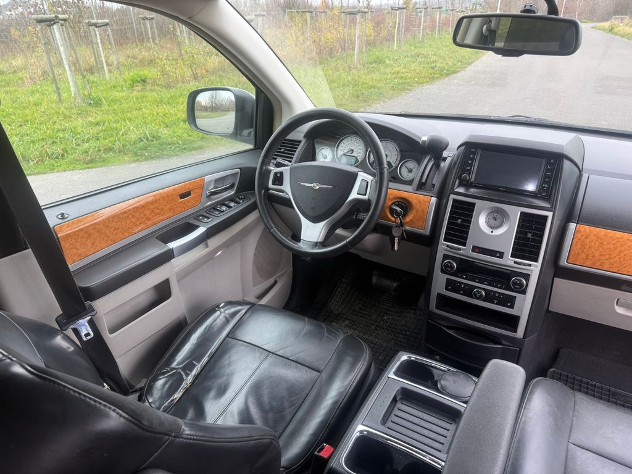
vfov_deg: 56.8
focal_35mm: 24
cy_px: 237
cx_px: 316
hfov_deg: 71.6
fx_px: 438
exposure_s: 1/121
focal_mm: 6.76
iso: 100
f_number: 1.78
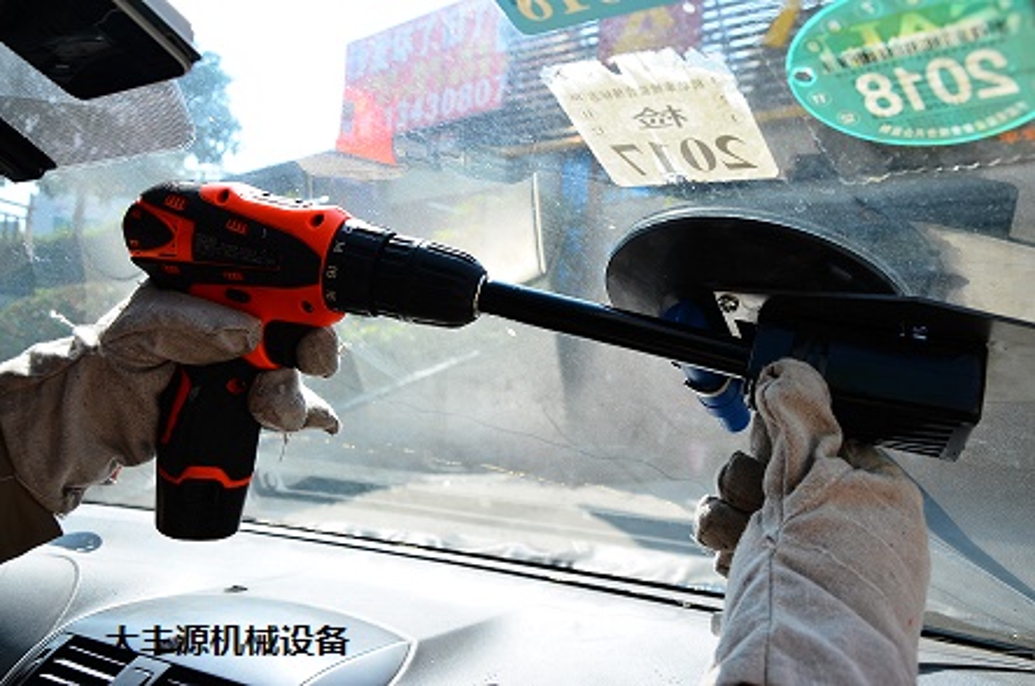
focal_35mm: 32
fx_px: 904
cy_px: 343
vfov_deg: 41.5
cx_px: 518
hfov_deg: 59.6
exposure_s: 1/160
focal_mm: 21
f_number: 6.3
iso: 100
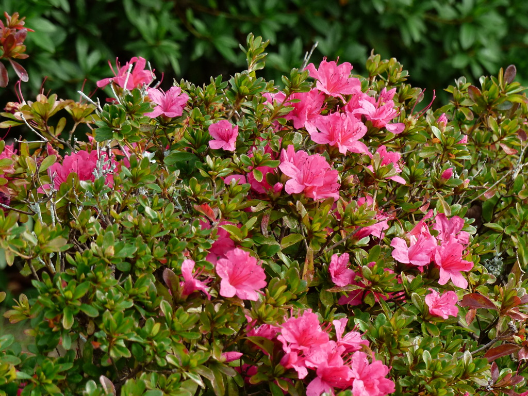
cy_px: 198
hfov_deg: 9.6
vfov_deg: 7.2
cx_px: 264
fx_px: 3157
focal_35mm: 207
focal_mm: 37.3
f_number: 3.5
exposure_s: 1/500
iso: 160
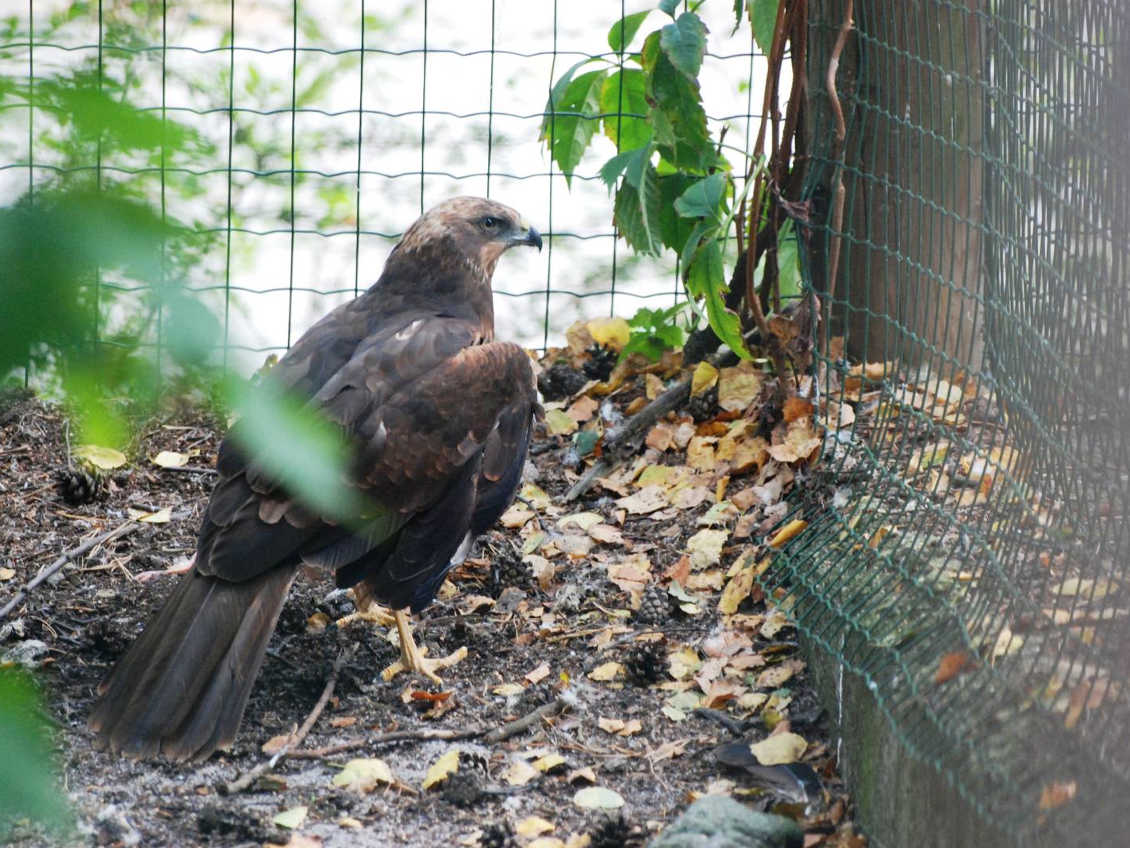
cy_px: 424
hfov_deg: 5.6
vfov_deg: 4.2
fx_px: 11654
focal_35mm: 357
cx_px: 567
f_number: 5.3
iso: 1000
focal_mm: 220
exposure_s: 1/125
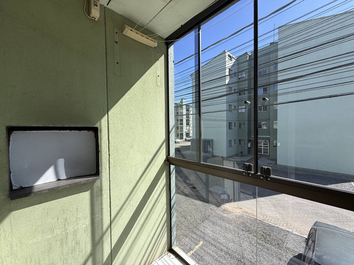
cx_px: 177
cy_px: 132
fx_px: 143
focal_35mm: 14
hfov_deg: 102.1
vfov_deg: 85.7
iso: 50
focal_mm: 2.22
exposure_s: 1/411
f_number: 2.2
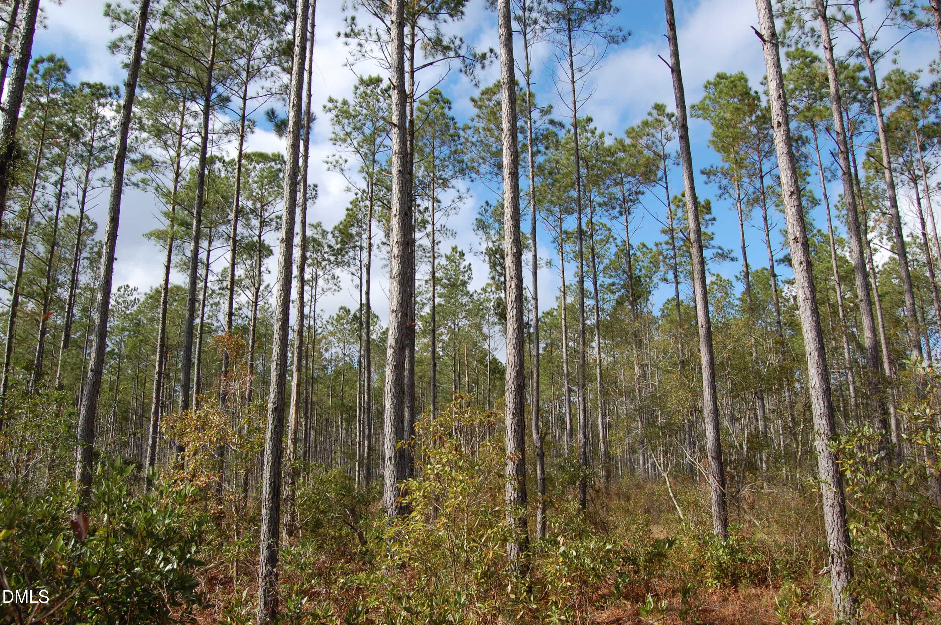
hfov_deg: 67.4
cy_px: 312
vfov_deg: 47.8
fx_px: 705
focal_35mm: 27
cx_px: 470
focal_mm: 18
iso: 200
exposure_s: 1/250
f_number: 8
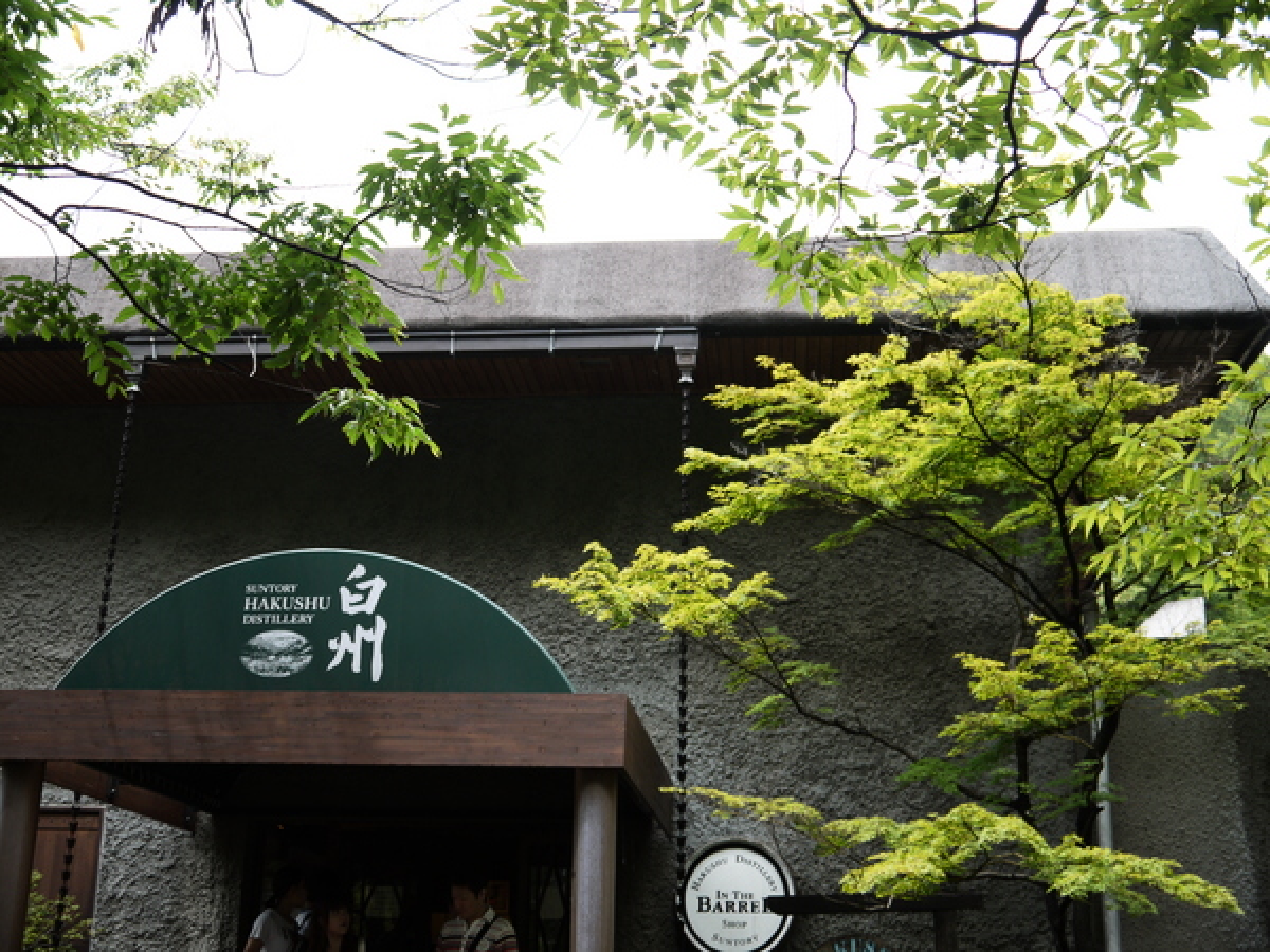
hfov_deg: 39.7
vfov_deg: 30.3
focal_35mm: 48
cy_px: 476
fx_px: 1761
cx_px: 635
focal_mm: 24
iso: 100
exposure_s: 1/100
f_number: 4.5
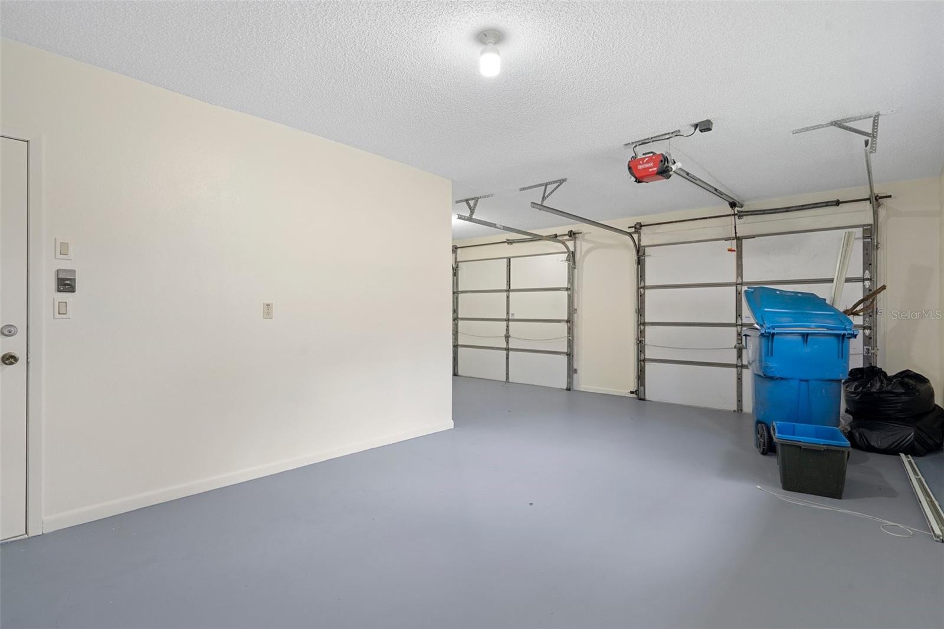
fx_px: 446
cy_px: 314
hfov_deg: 93.3
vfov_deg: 70.4
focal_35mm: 17
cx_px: 472
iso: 320
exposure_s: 1
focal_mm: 17
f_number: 8
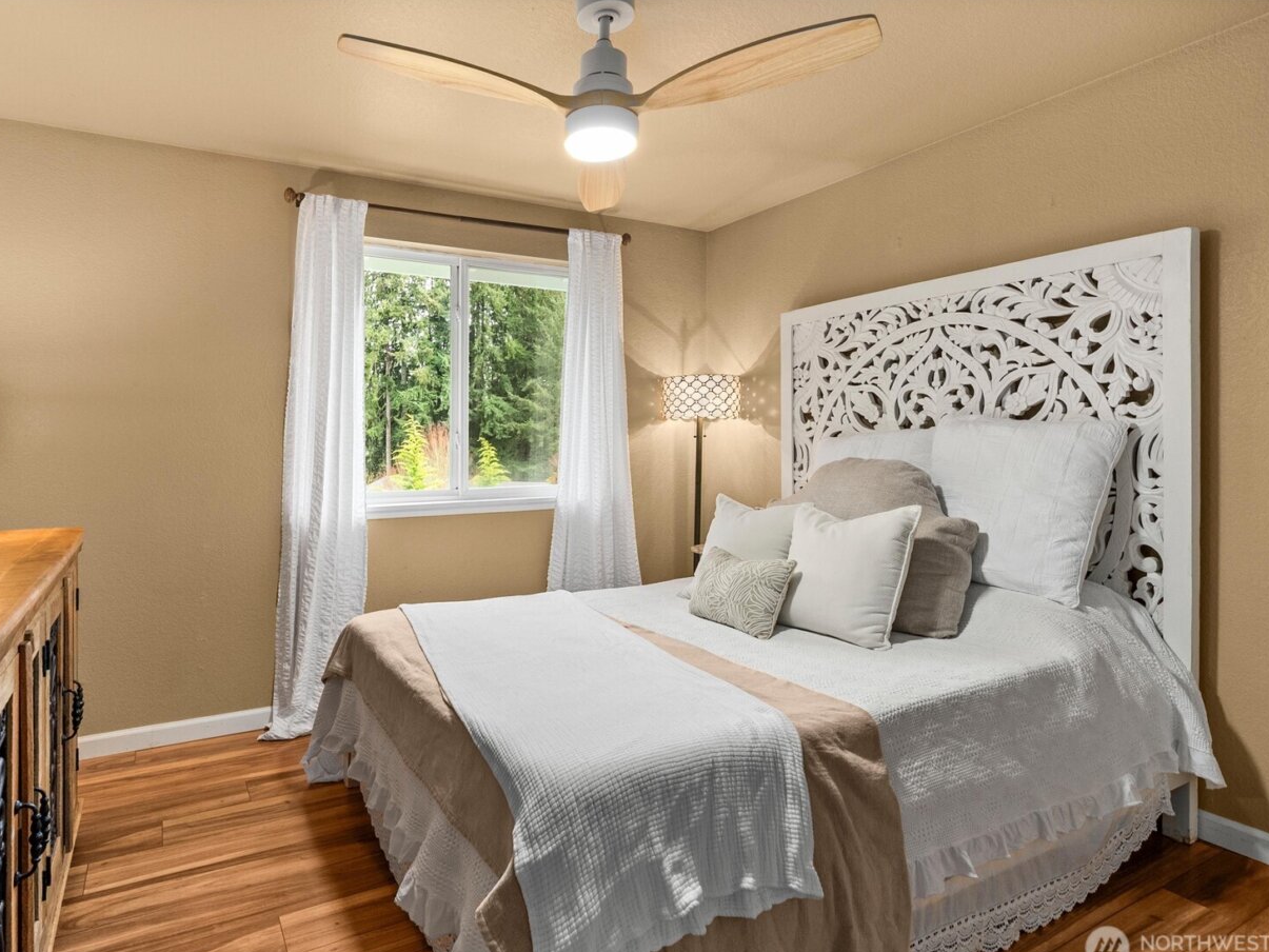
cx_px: 560
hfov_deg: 84.3
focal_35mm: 19
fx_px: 697
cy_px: 489
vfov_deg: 68.7
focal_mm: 17
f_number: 7.1
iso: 1000
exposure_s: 1/8
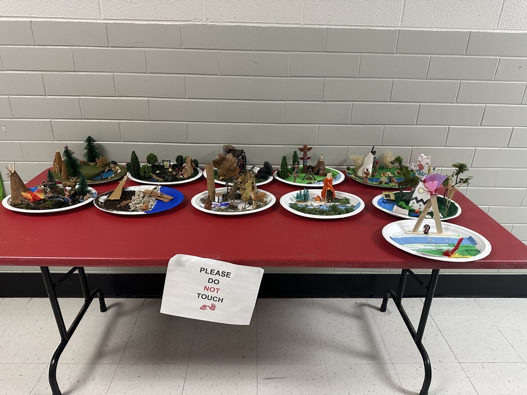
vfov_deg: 56.8
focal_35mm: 24
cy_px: 198
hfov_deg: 71.6
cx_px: 264
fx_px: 365
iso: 250
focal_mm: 6.86
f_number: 1.78
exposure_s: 1/60
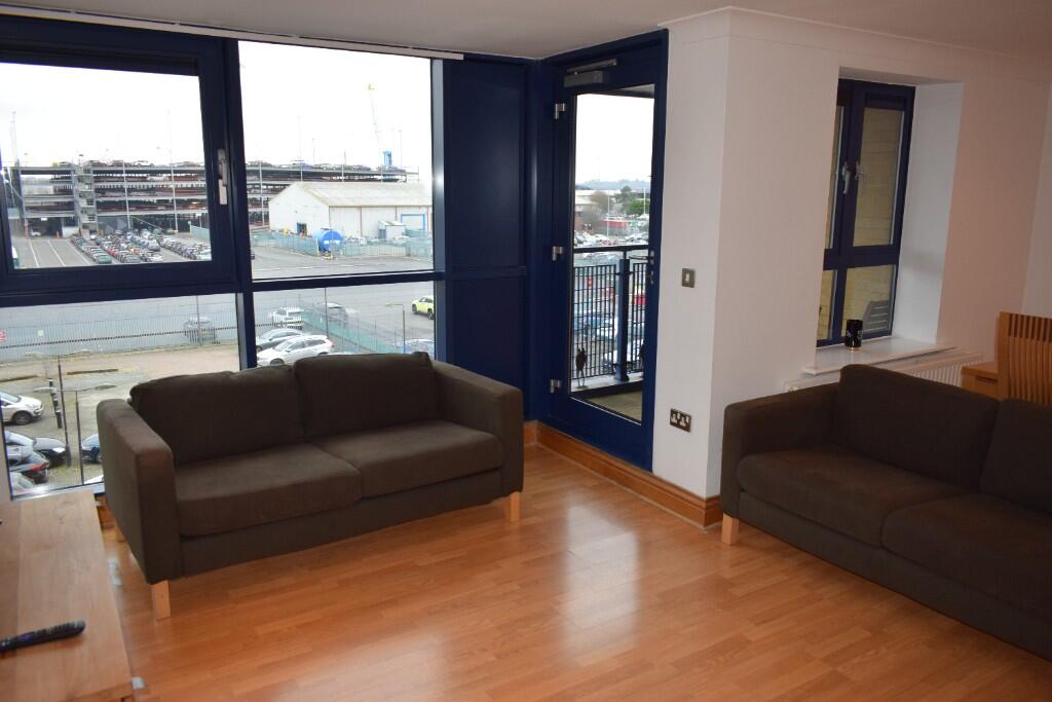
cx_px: 526
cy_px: 351
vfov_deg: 47.9
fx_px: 789
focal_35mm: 27
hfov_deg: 67.4
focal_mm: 18
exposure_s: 1/100
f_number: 5
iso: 800
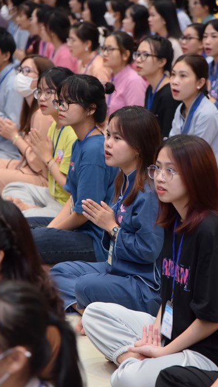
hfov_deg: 9.5
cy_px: 194
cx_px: 118
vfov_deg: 16.9
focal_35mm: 127
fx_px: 1306
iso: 1600
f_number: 4.5
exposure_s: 1/125
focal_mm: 120
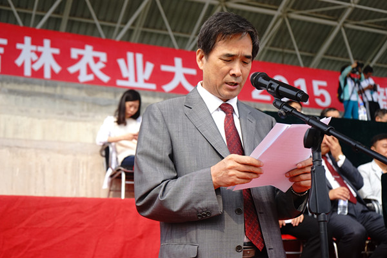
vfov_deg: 26.0
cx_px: 194
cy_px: 129
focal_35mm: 52
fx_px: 559
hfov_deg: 38.2
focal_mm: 52
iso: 640
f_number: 5
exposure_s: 1/1600
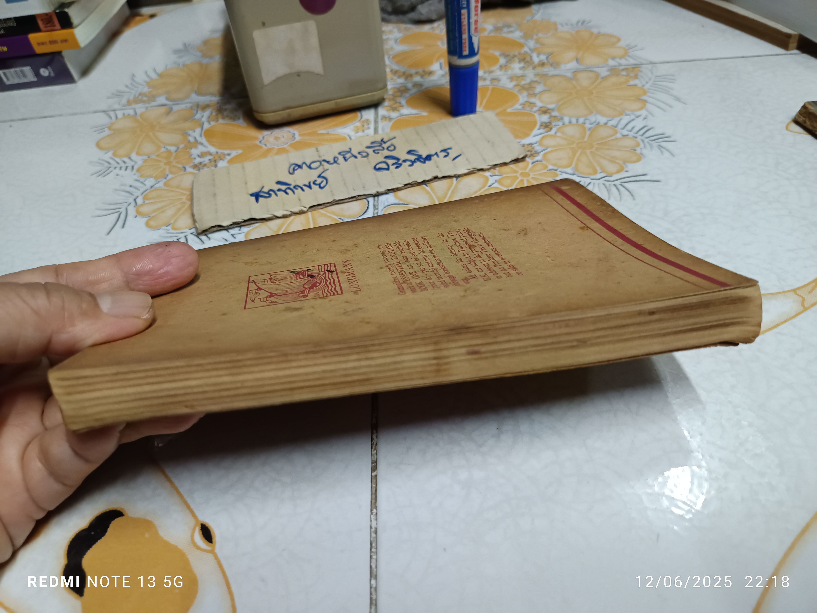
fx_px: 566
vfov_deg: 56.8
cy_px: 306
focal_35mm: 24
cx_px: 408
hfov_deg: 71.6
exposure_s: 1/33.3
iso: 1234
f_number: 1.7
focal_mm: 5.31
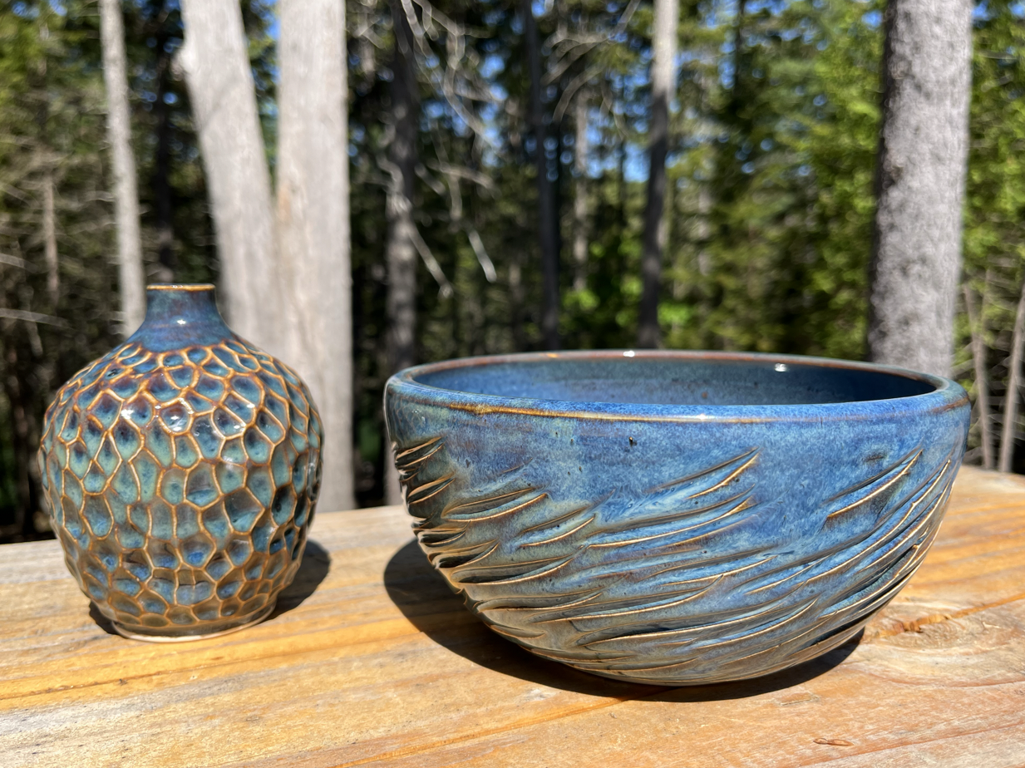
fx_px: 799
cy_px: 393
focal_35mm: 27
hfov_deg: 65.3
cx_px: 512
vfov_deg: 51.3
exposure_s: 1/2062
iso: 50
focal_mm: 5.1
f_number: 1.6
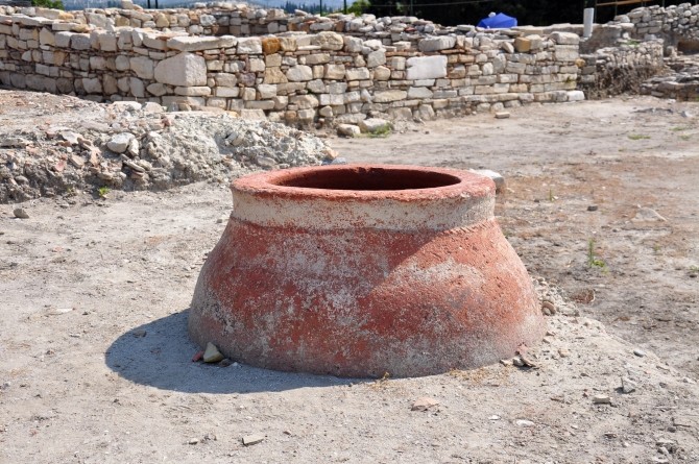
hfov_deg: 37.9
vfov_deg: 25.7
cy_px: 232
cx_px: 350
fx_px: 1018
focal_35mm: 52
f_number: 10
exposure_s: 1/320
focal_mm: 35
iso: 200
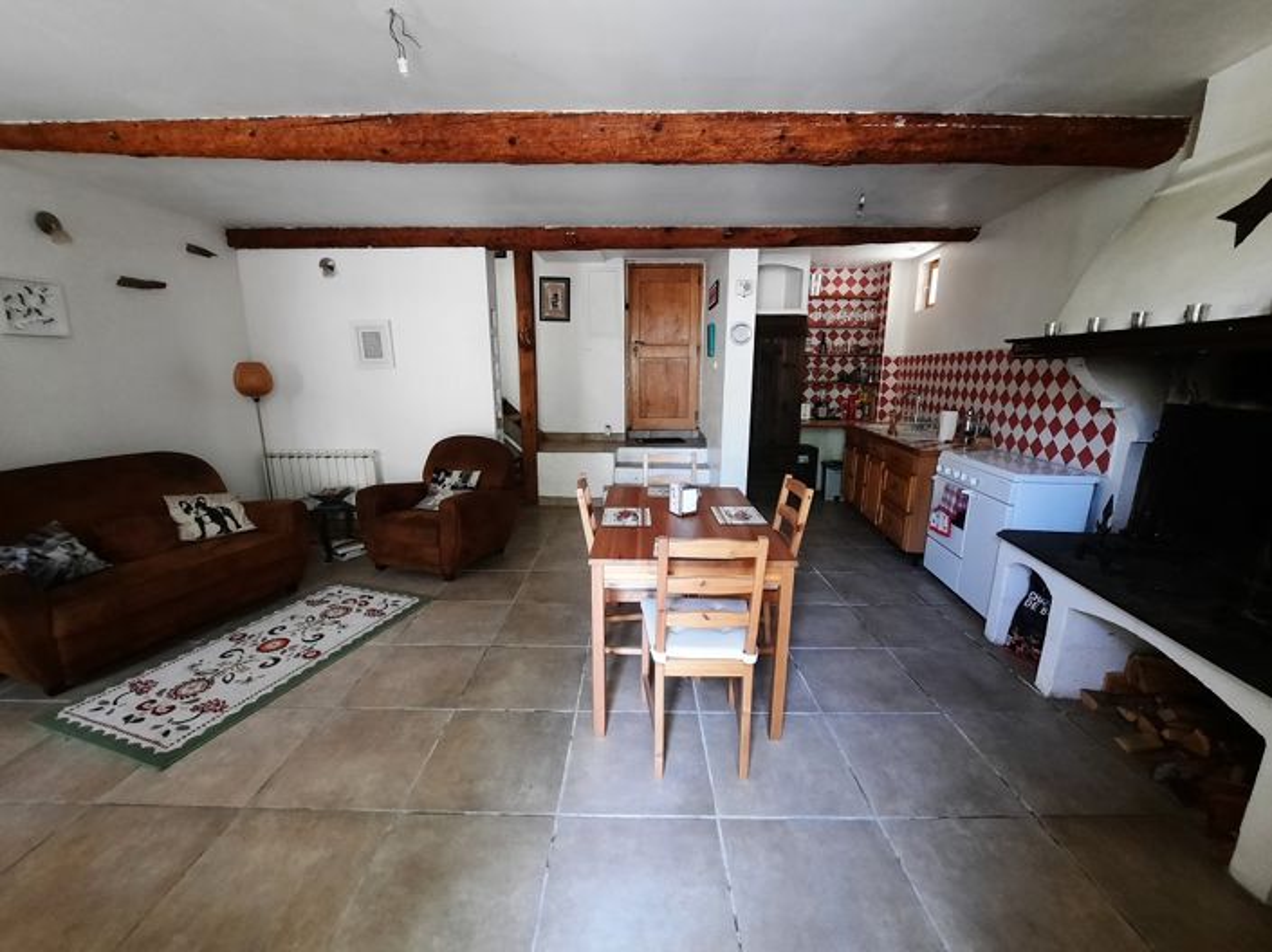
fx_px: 477
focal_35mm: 13
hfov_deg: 106.2
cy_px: 476
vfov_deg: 89.9
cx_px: 636
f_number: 2.2
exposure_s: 1/25
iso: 320
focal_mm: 1.74
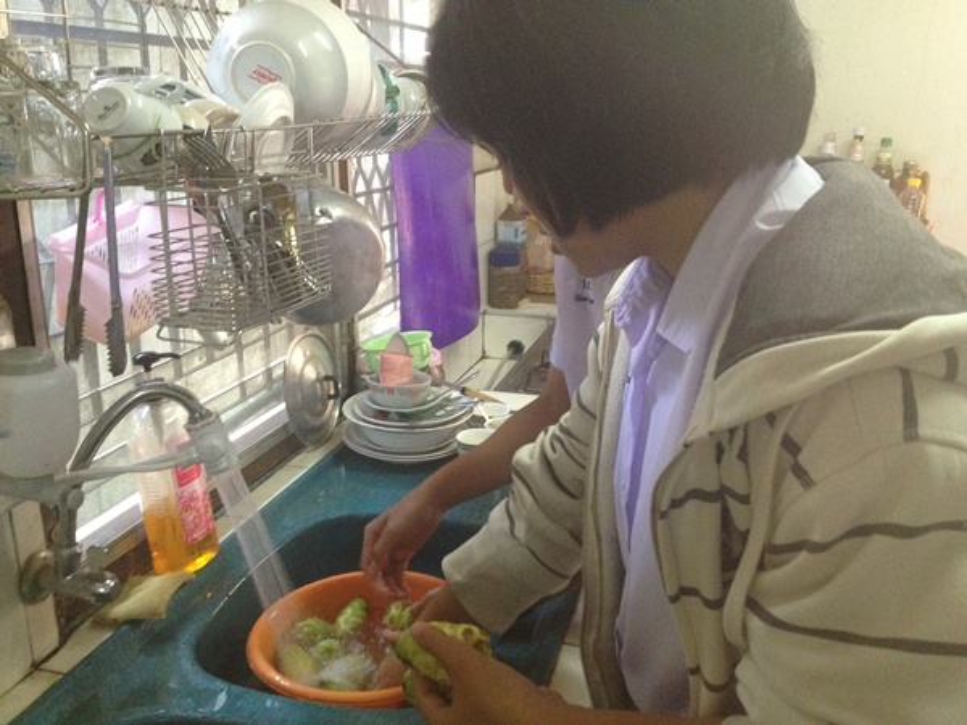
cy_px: 362
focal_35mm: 35
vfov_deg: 40.7
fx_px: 978
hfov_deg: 52.6
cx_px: 484
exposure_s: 1/20
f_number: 2.4
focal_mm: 4.28
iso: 320
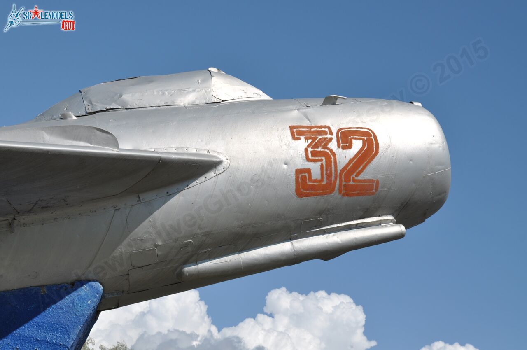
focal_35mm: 75
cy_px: 175
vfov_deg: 18.1
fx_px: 1097
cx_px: 264
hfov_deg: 27.0
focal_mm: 50
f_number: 8
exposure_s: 1/500
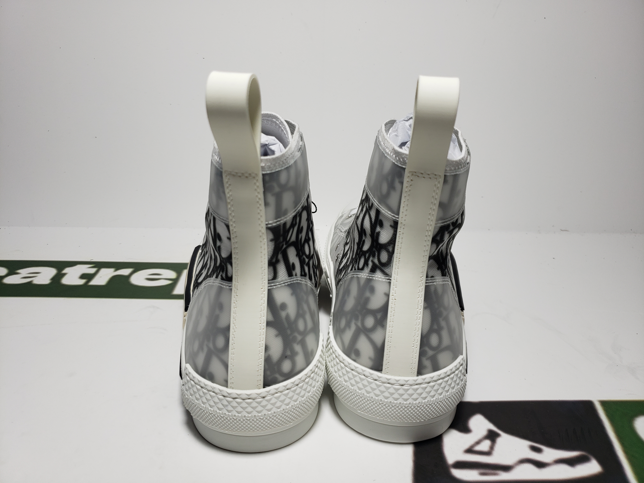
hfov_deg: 67.3
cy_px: 242
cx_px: 322
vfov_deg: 53.1
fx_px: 484
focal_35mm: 26
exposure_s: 1/620
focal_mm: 4.3
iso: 50
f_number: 1.5
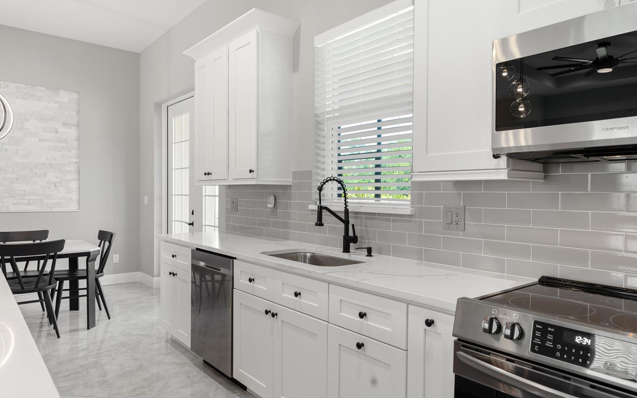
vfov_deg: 49.3
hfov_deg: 72.5
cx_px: 322
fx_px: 434
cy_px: 207
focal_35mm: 25
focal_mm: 24
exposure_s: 1/1.25
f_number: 7.1
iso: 50
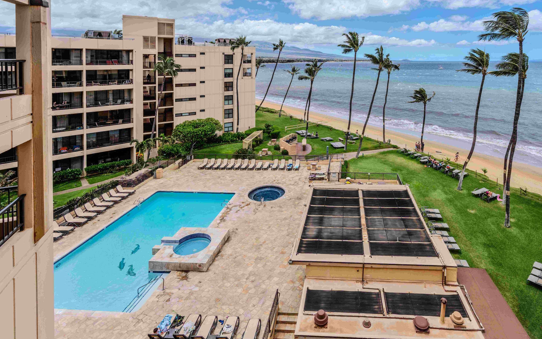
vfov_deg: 67.9
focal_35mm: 17
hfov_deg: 94.3
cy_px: 160
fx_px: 251
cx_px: 282
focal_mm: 16
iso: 160
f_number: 14
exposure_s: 1/100
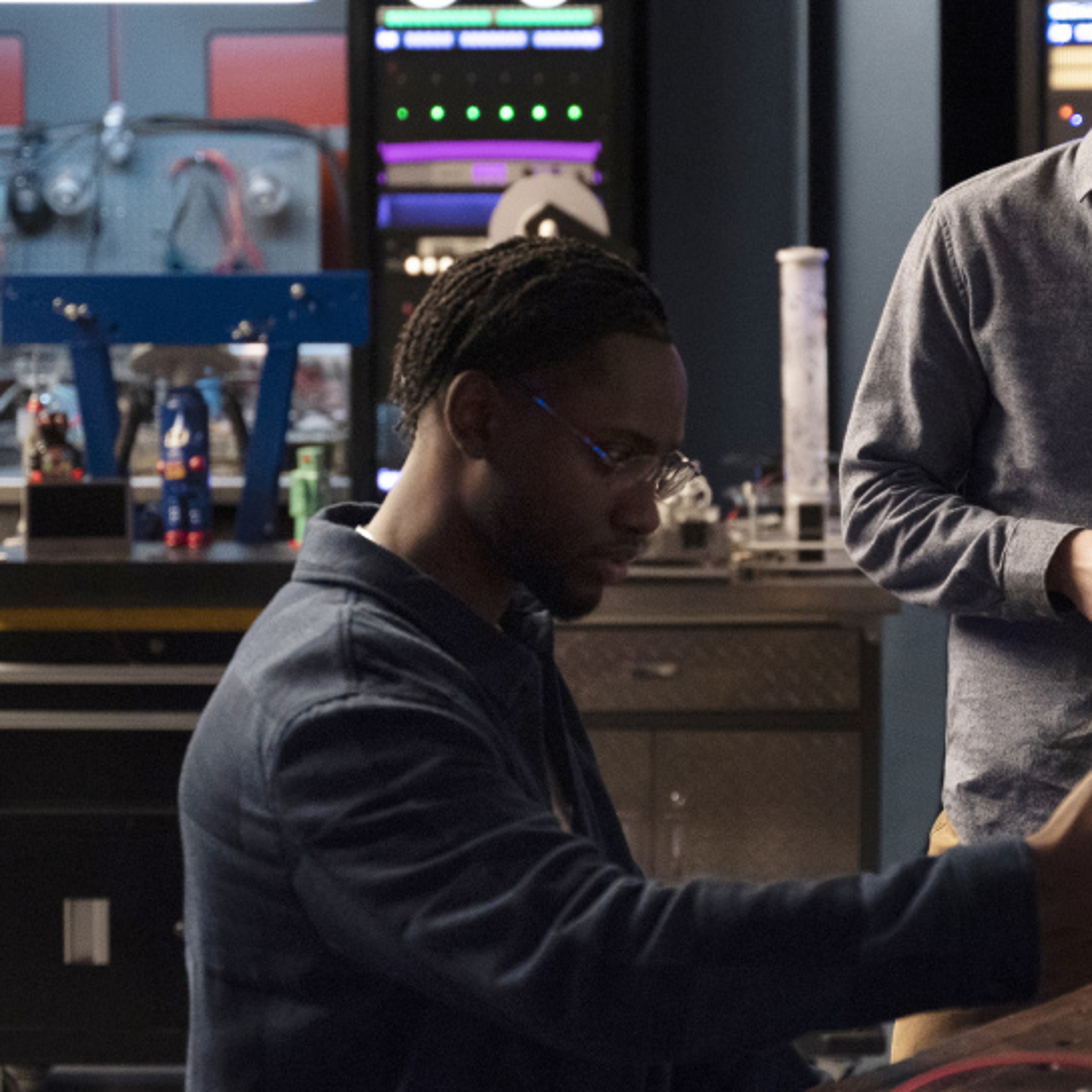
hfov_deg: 16.6
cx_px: 630
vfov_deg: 16.6
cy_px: 432
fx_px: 3747
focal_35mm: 105
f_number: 2.8
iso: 3200
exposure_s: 1/125
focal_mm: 56
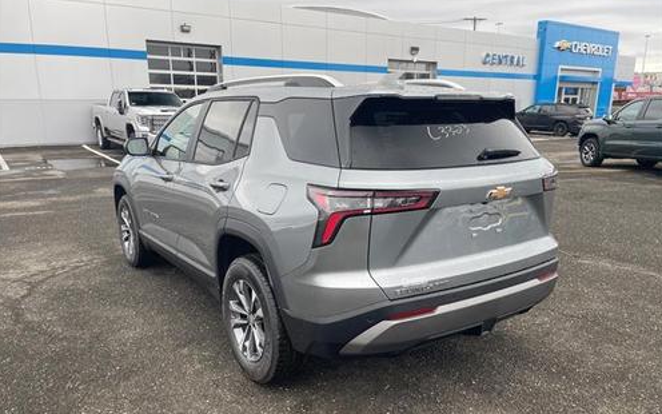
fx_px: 505
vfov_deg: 44.4
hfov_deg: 66.5
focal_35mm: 28
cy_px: 240
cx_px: 330
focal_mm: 4.2
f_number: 1.6
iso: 32
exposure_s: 1/177
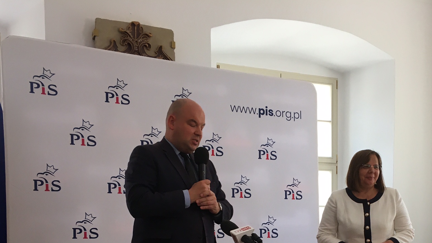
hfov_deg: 40.9
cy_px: 253
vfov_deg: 22.8
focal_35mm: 50
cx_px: 280
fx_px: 573
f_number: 2.2
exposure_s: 1/33
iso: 32
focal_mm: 4.15
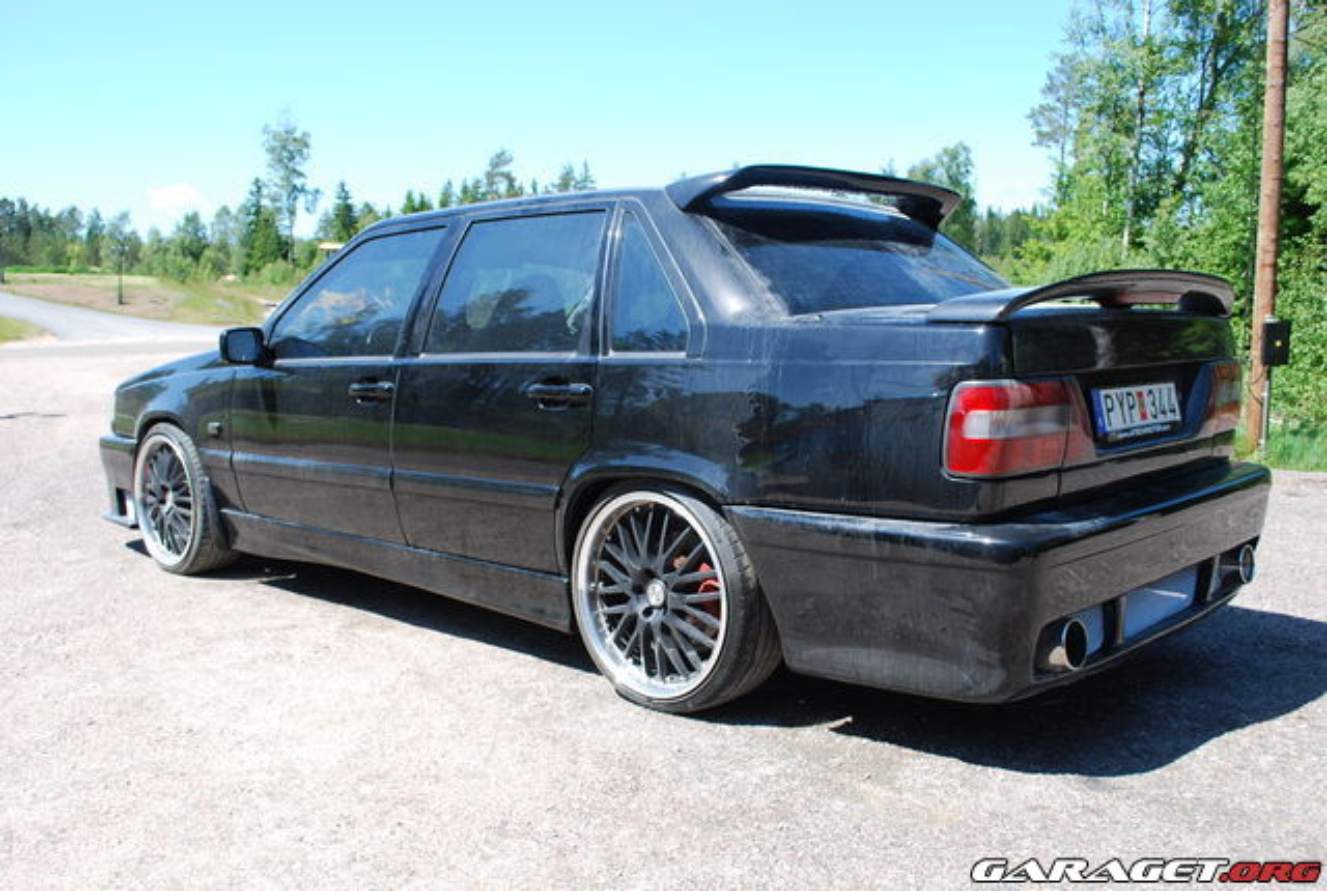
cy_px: 446
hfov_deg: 57.1
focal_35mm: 33
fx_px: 1219
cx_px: 664
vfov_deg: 40.2
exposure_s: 1/125
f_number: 5.6
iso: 100
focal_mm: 22
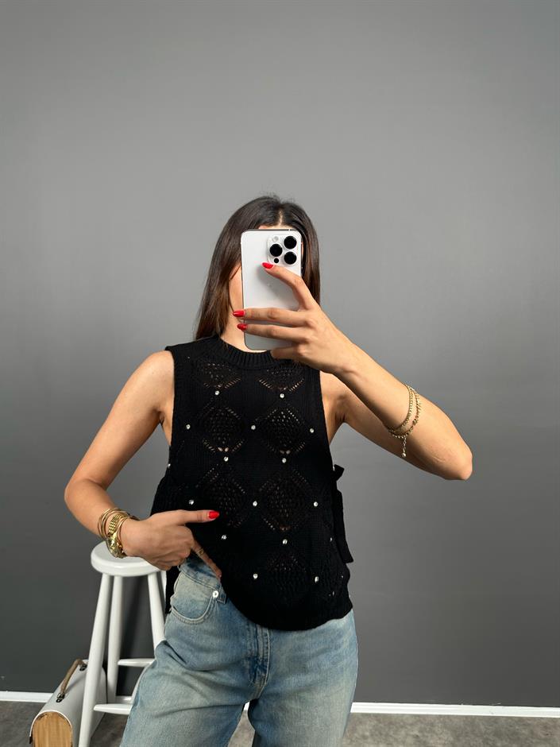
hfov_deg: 56.8
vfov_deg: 71.6
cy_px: 374
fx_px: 518
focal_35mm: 24
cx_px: 280
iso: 100
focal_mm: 6.86
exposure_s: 1/121
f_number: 1.78
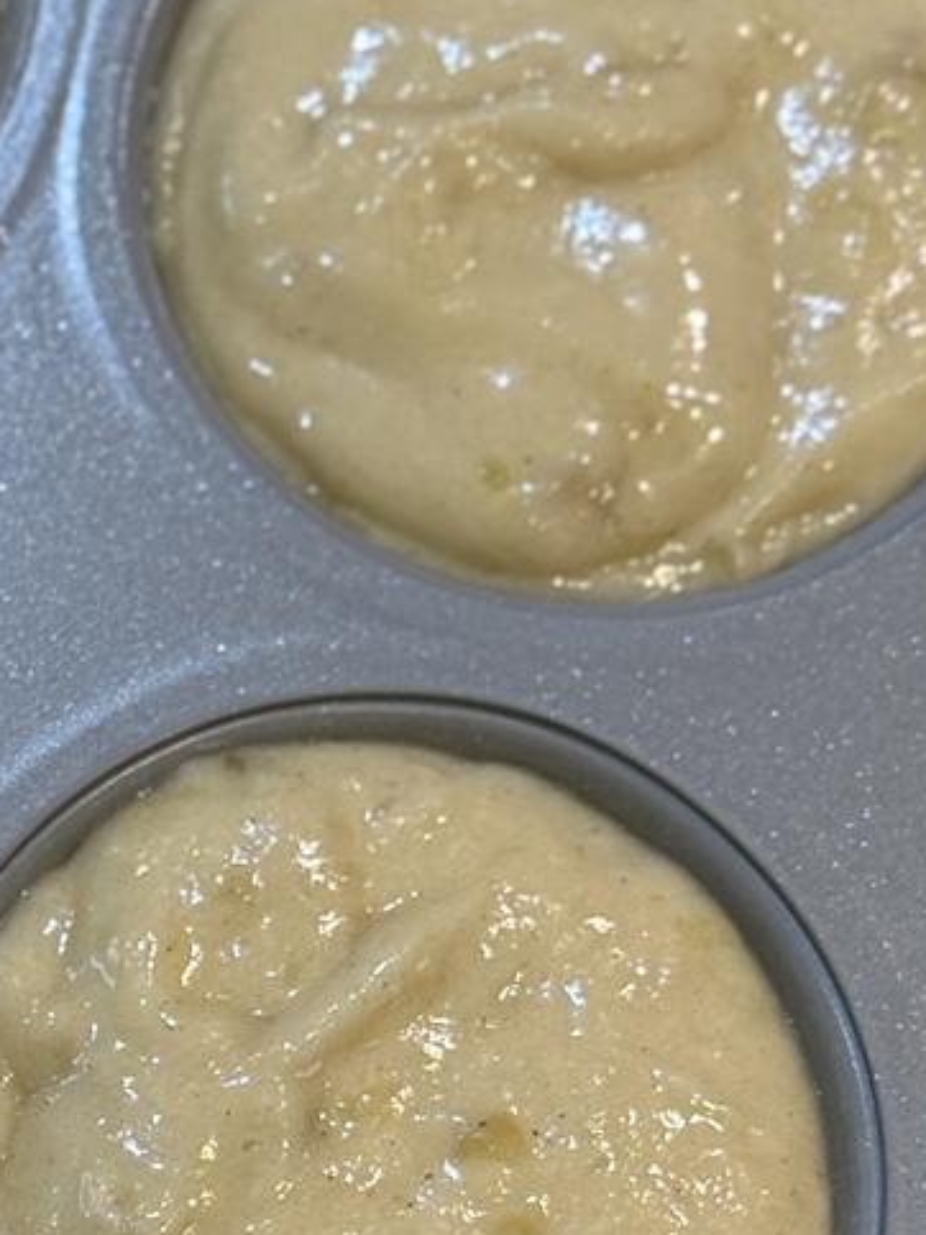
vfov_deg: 12.2
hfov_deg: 9.2
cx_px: -292
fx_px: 5674
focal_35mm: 159
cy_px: 1422
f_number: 1.78
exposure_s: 1/60
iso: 80
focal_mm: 6.76
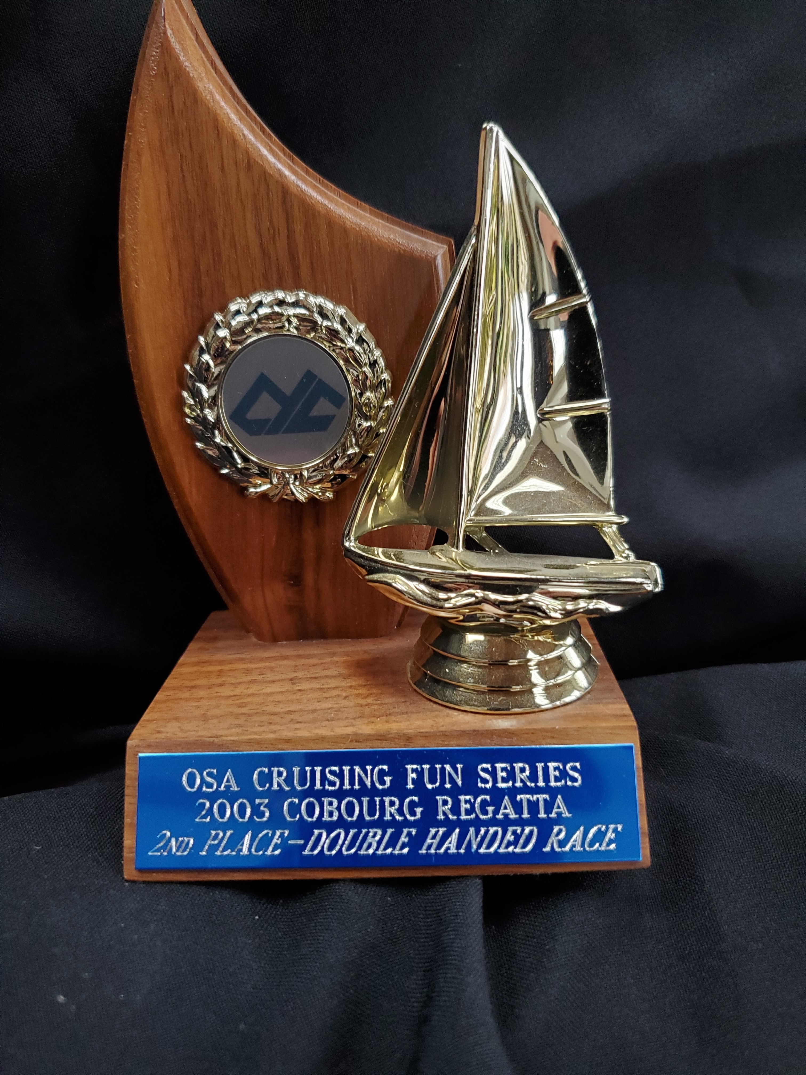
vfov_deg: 67.3
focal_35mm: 26
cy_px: 538
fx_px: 807
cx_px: 403
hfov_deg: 53.1
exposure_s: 1/40
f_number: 1.5
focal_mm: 4.3
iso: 320
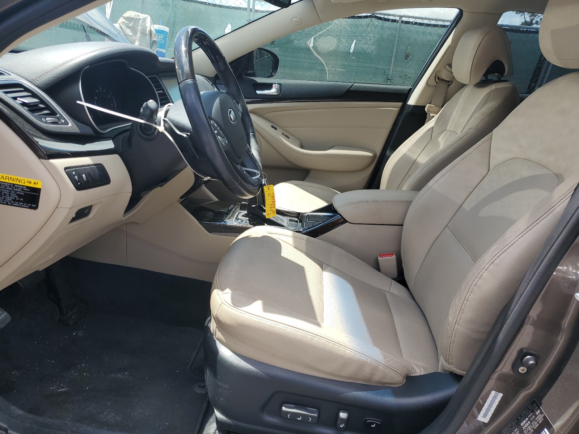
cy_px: 217
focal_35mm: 26
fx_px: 435
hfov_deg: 67.3
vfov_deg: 53.1
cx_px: 290
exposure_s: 1/1000
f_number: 1.5
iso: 50
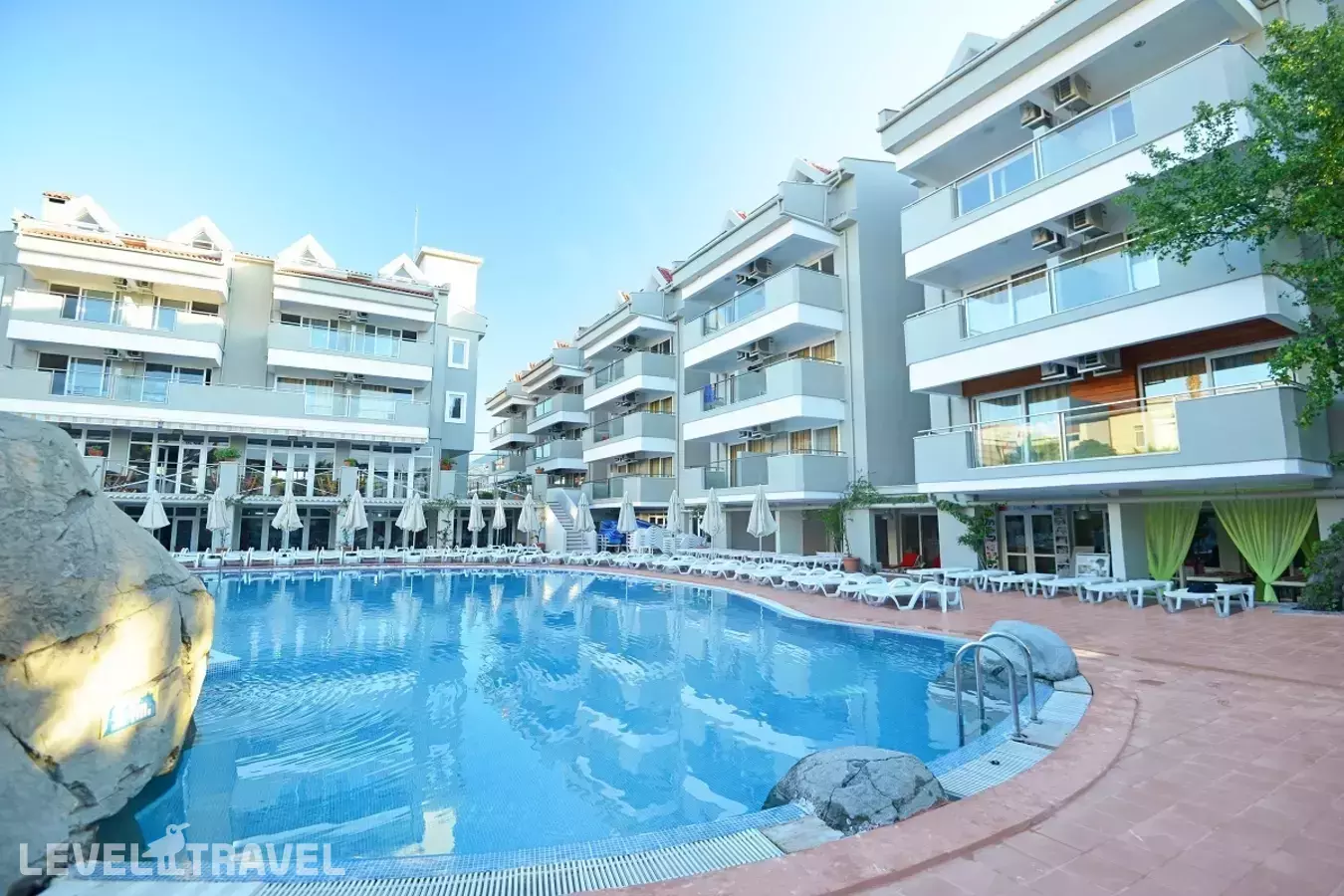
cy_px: 448
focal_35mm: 16
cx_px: 672
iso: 250
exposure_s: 1/50
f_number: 4
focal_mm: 16
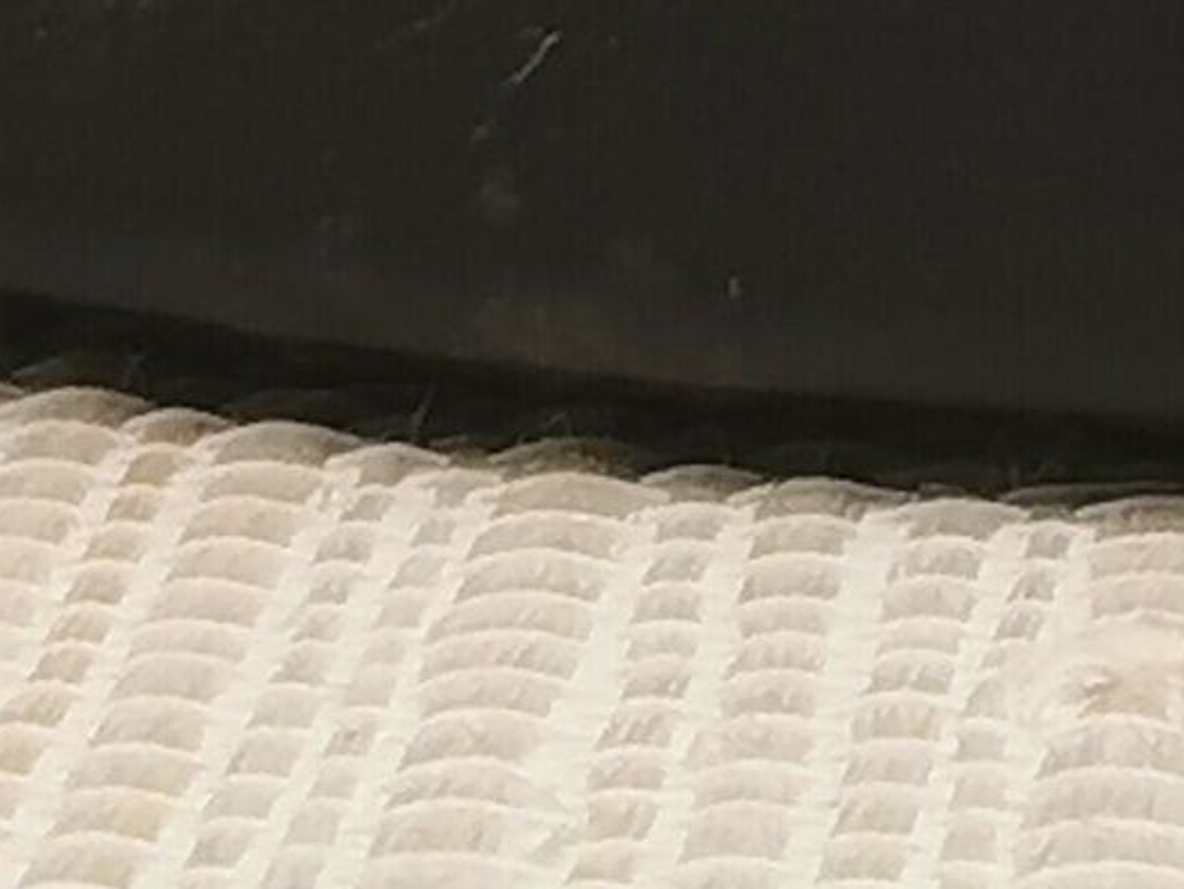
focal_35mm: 312
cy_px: -2003
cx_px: 2042
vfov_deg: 4.5
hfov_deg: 6.2
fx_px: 10676
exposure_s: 1/100
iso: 50
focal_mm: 5.58
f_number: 1.8
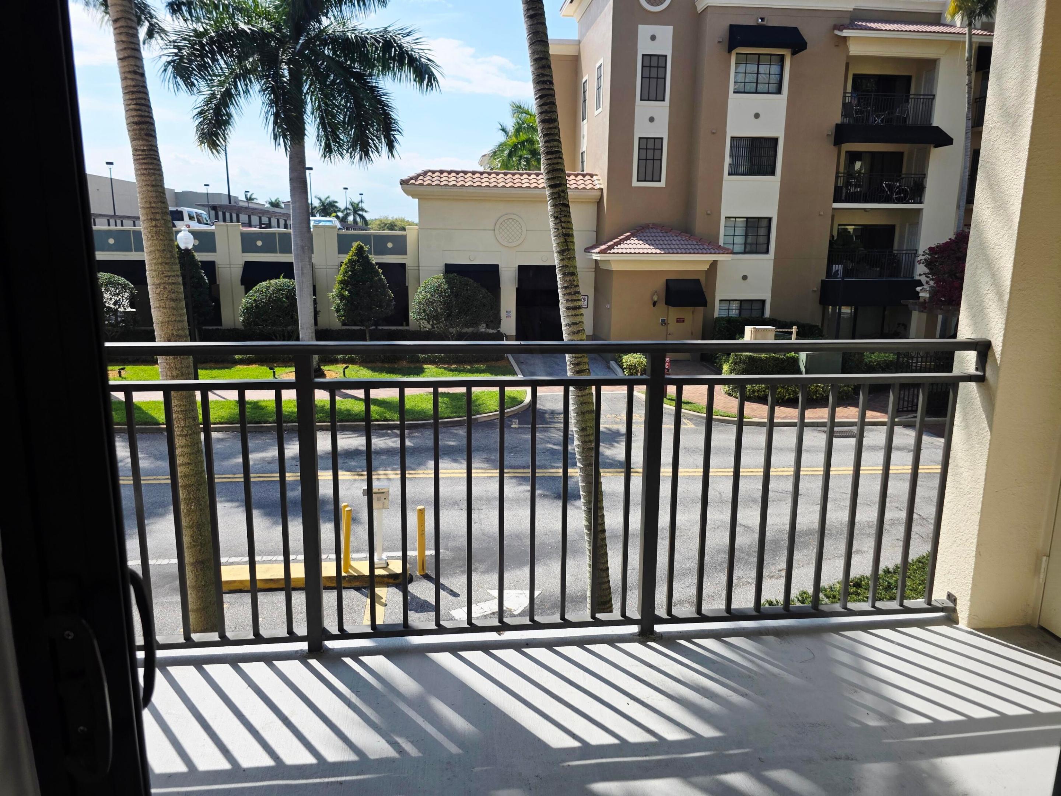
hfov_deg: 73.9
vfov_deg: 58.9
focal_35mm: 23
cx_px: 530
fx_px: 705
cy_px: 398
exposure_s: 1/5000
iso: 80
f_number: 1.7
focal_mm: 6.3
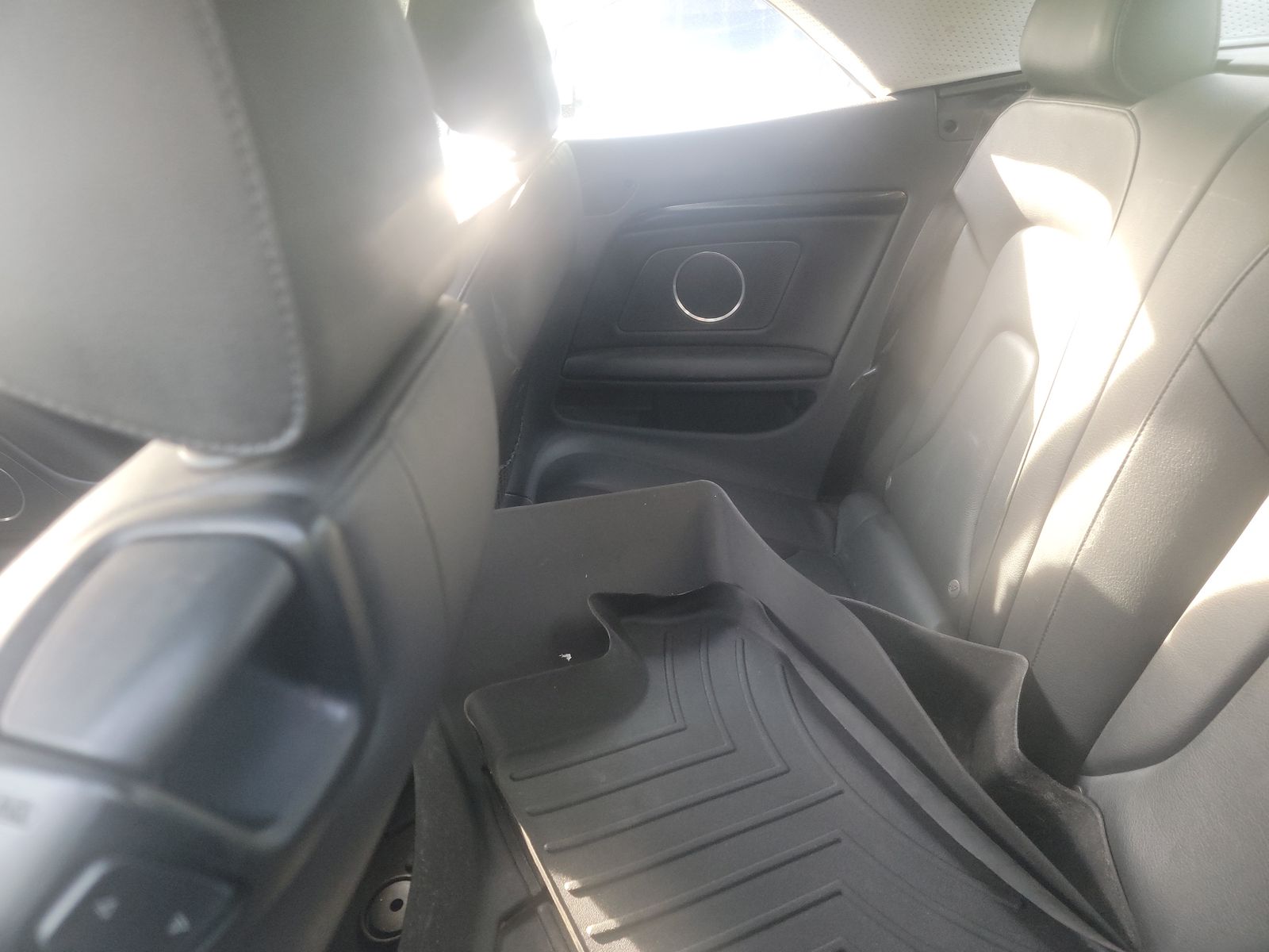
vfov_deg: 56.8
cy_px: 476
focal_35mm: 24
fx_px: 880
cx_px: 634
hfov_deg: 71.6
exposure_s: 1/60
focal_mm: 6.7
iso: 464
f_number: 1.8
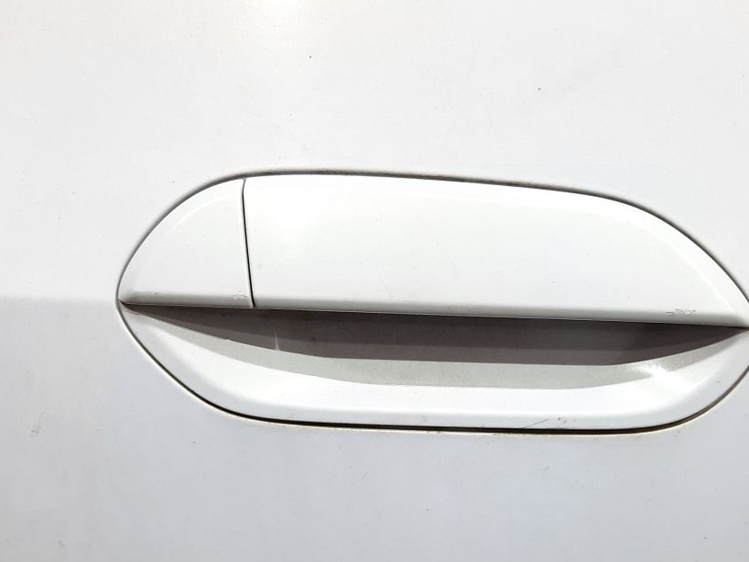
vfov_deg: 39.3
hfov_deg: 51.0
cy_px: 366
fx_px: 779
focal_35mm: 36
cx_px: 449
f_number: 2
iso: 125
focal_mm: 4.6
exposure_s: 1/50
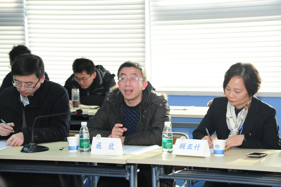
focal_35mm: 105
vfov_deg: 13.0
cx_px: 140
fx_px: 820
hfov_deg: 19.5
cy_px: 94
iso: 6400
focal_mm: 105
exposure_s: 1/250
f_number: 6.3
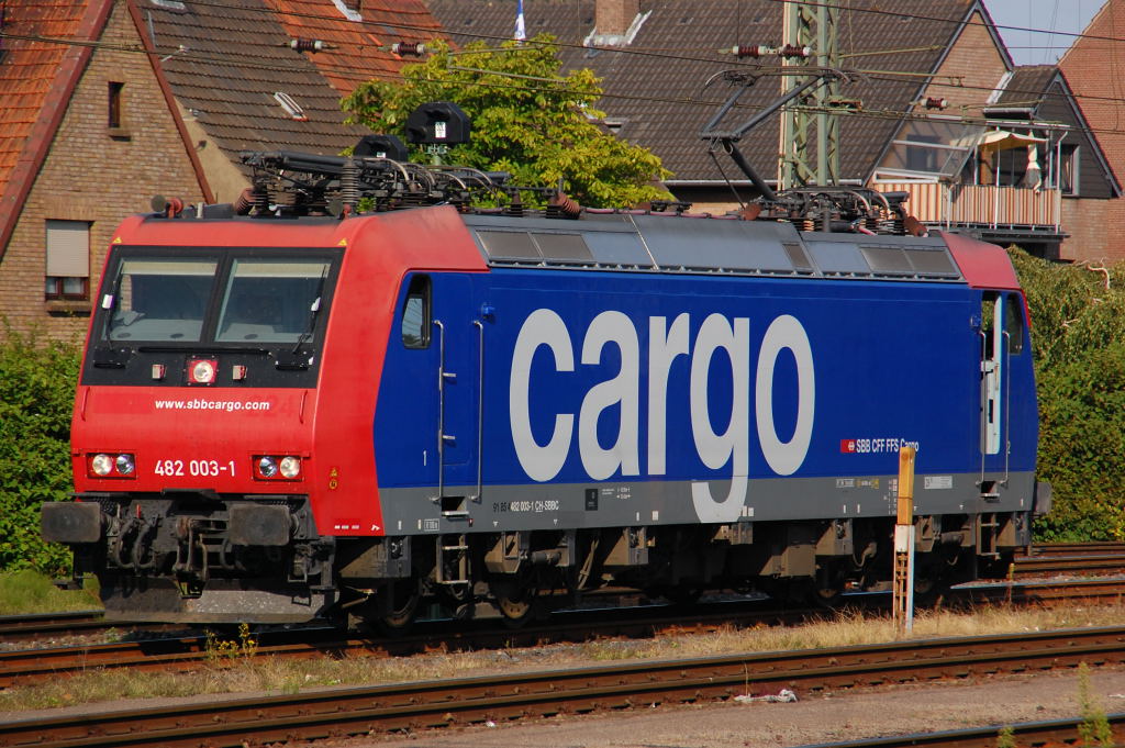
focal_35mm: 300
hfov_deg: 6.9
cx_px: 562
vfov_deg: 4.6
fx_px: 9367
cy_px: 374
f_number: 8
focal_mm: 200
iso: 400
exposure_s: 1/800
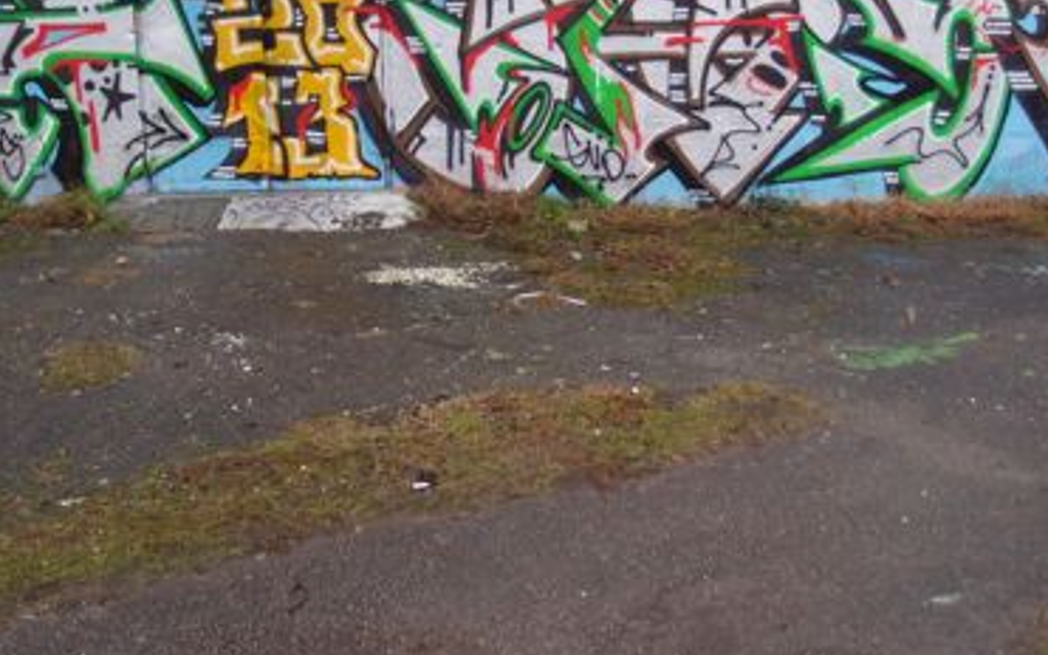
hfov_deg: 49.2
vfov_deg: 31.8
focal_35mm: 40
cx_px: 475
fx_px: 1143
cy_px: 227
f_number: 1.8
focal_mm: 6
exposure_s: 1/60
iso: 100
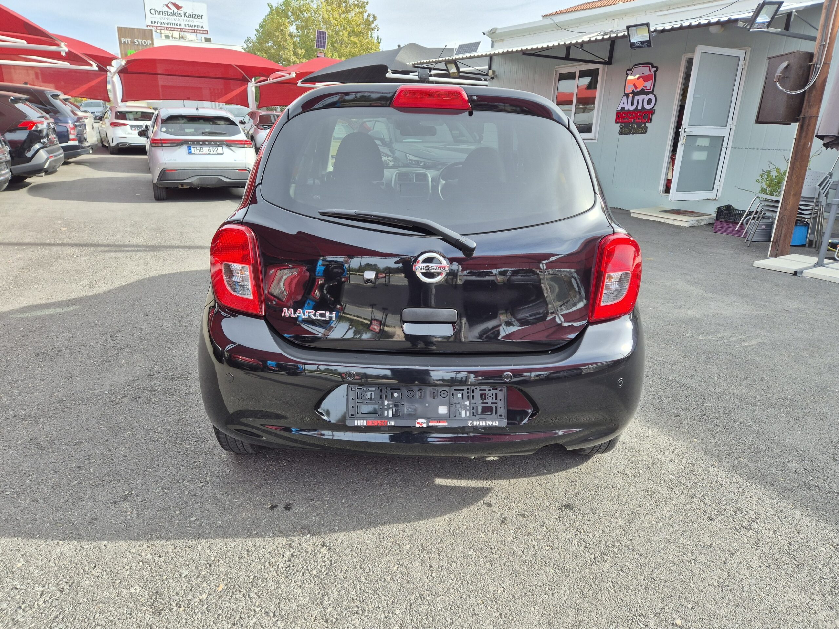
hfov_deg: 73.9
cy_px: 314
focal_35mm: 23
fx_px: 557
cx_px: 420
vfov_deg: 58.9
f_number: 1.8
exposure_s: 1/546
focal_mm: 5.4
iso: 25
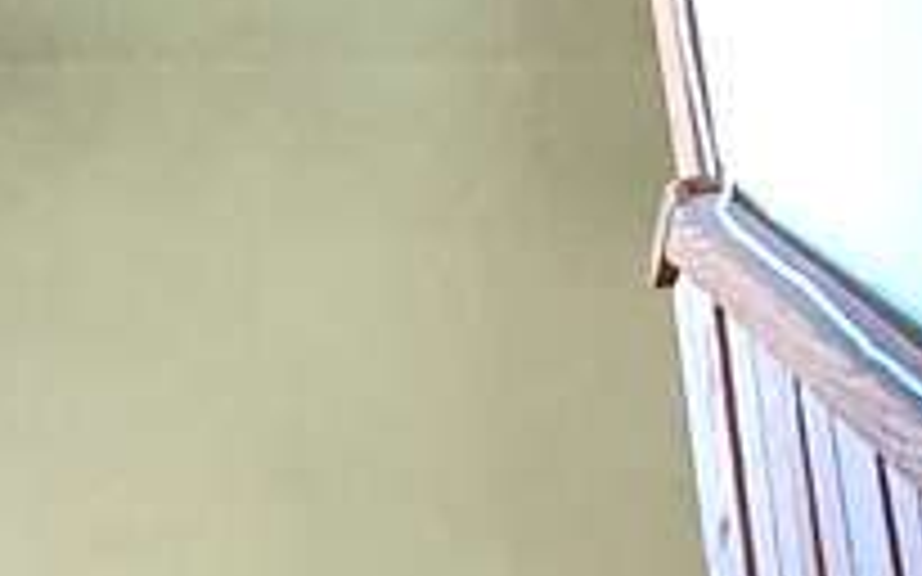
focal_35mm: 101
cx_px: -99
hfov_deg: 19.7
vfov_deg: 10.2
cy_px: 1631
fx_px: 2537
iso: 640
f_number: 2.2
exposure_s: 1/24
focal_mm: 1.8
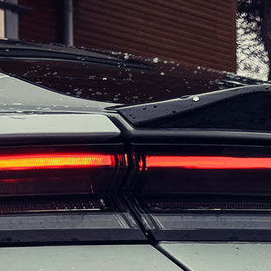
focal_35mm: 85
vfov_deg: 19.2
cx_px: 391
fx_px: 753
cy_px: 329
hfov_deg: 18.4
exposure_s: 1/350
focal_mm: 5.7
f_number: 1.5
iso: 50
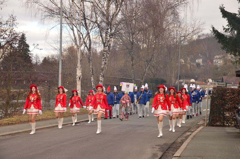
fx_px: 459
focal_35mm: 69
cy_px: 80
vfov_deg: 19.7
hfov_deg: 29.3
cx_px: 120
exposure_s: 1/640
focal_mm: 46
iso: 400
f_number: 5.6
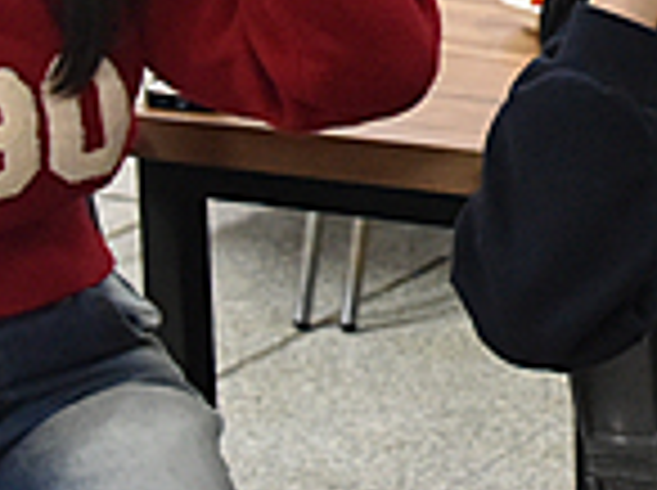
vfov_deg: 6.9
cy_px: -263
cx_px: 945
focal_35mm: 211
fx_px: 3998
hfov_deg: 9.2
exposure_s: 1/125
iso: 3600
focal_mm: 40
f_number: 5.6
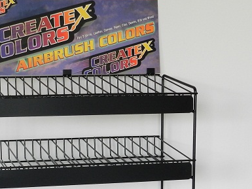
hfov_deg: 17.8
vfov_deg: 13.4
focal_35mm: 110
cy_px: 153
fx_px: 801
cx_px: 71
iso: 360
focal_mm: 9.4
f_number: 4.4
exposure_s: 1/30
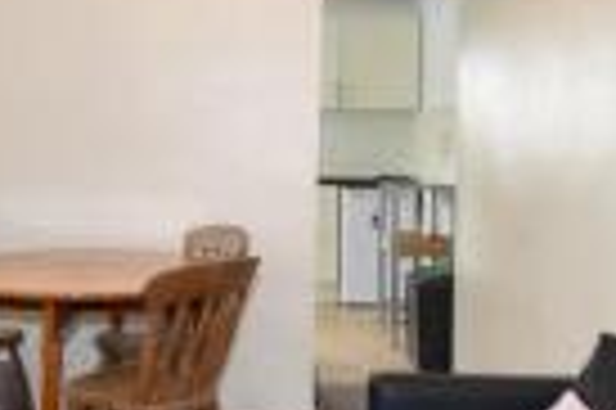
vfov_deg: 25.8
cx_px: 220
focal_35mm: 52
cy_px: 142
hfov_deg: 37.9
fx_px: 889
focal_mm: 10
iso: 100
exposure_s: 1/10
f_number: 6.3
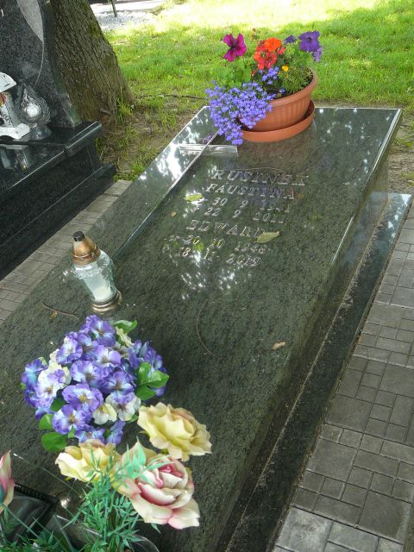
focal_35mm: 35
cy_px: 276
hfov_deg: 40.7
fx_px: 558
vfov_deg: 52.6
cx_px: 207
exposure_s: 1/60
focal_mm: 5.2
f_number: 2.8
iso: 80
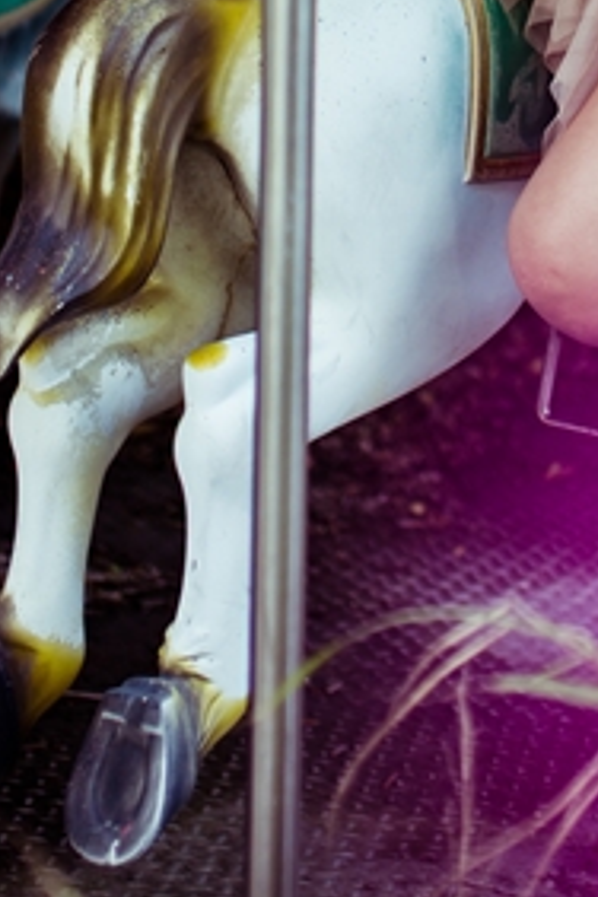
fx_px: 4410
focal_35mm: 177
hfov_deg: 7.7
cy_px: -483
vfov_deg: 11.1
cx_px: 670
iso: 320
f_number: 2
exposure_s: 1/800
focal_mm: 50
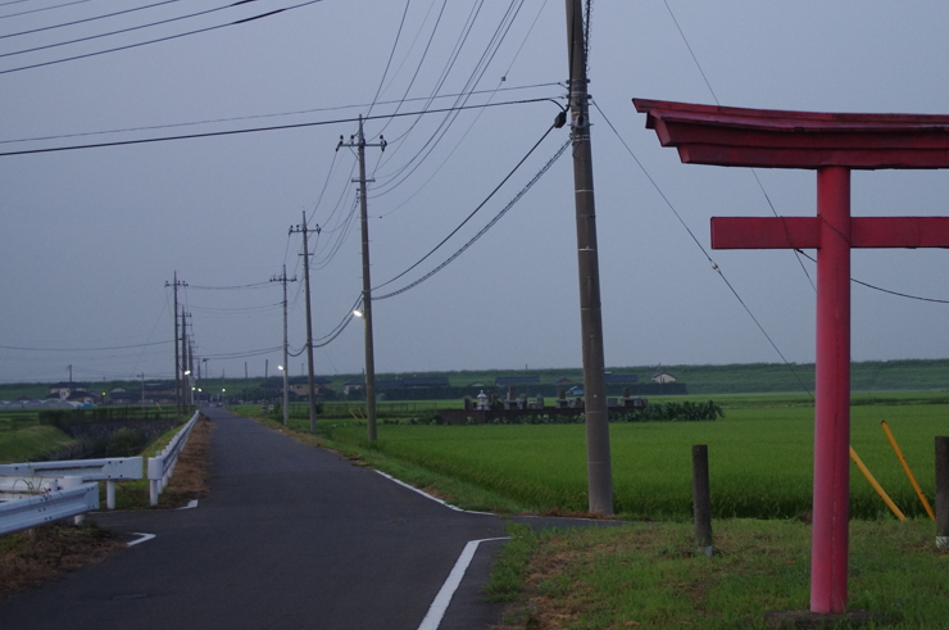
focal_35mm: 72
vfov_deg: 18.9
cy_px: 299
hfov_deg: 27.9
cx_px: 641
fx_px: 1895
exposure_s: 1/15
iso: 800
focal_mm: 35
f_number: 4.5
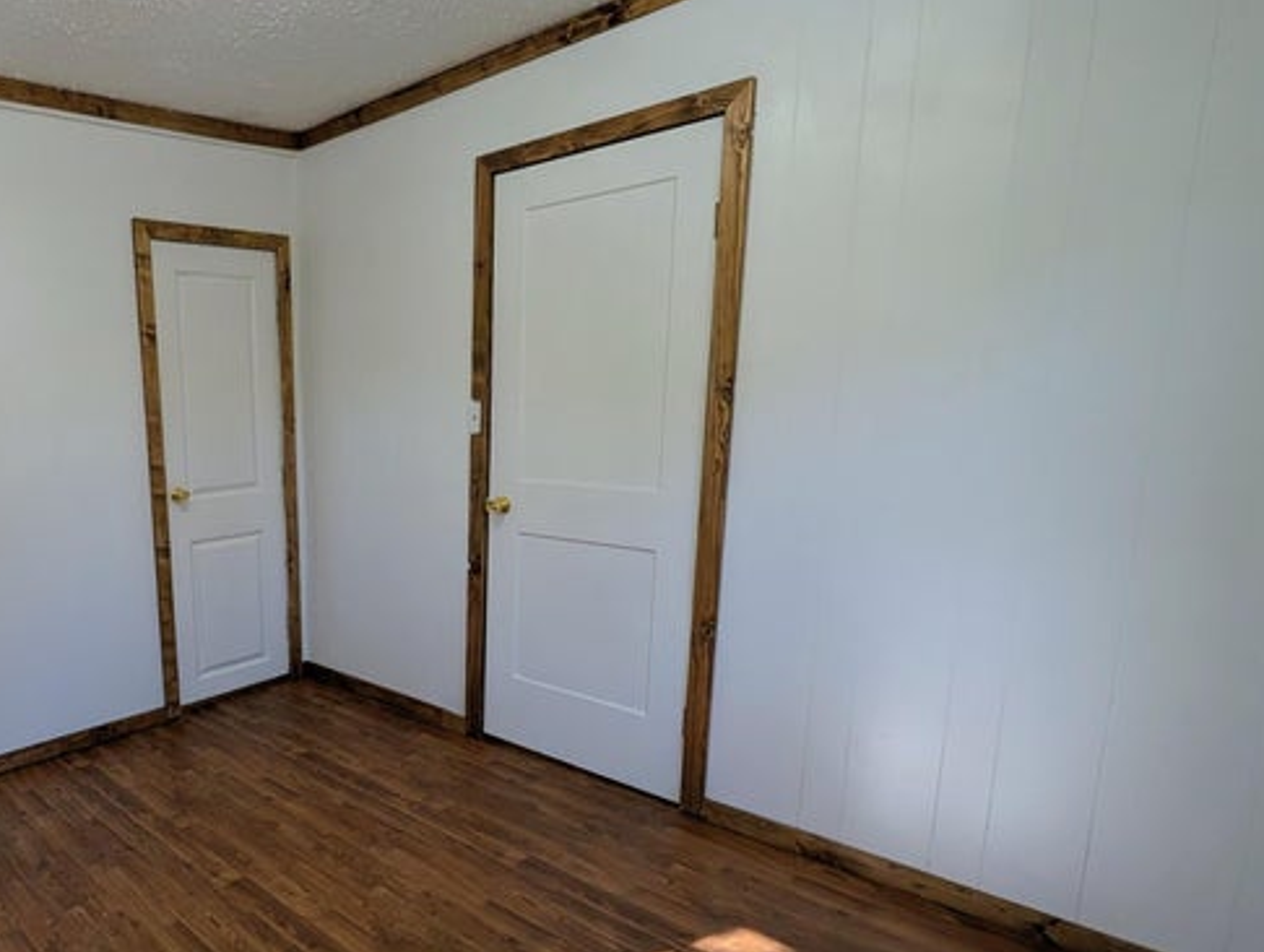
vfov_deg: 63.3
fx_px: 768
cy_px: 538
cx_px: 299
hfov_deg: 72.8
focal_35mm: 21
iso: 54
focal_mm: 2.02
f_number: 1.7
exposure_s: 1/120
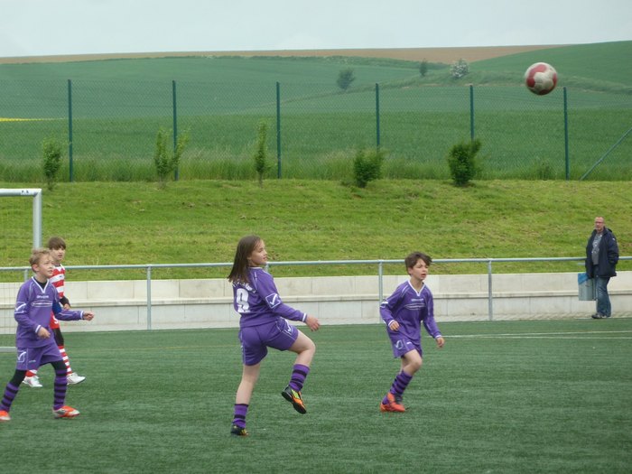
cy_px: 237
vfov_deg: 5.3
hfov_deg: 7.1
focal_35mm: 278
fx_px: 5076
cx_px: 316
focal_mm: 45.7
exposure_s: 1/320
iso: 160
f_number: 4.8
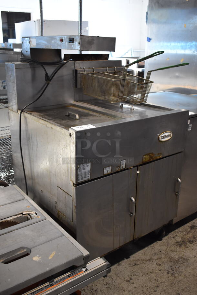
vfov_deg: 53.1
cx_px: 98
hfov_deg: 36.9
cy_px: 148
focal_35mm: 36
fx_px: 295
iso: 1600
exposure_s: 1/125
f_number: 3.8
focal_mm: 24
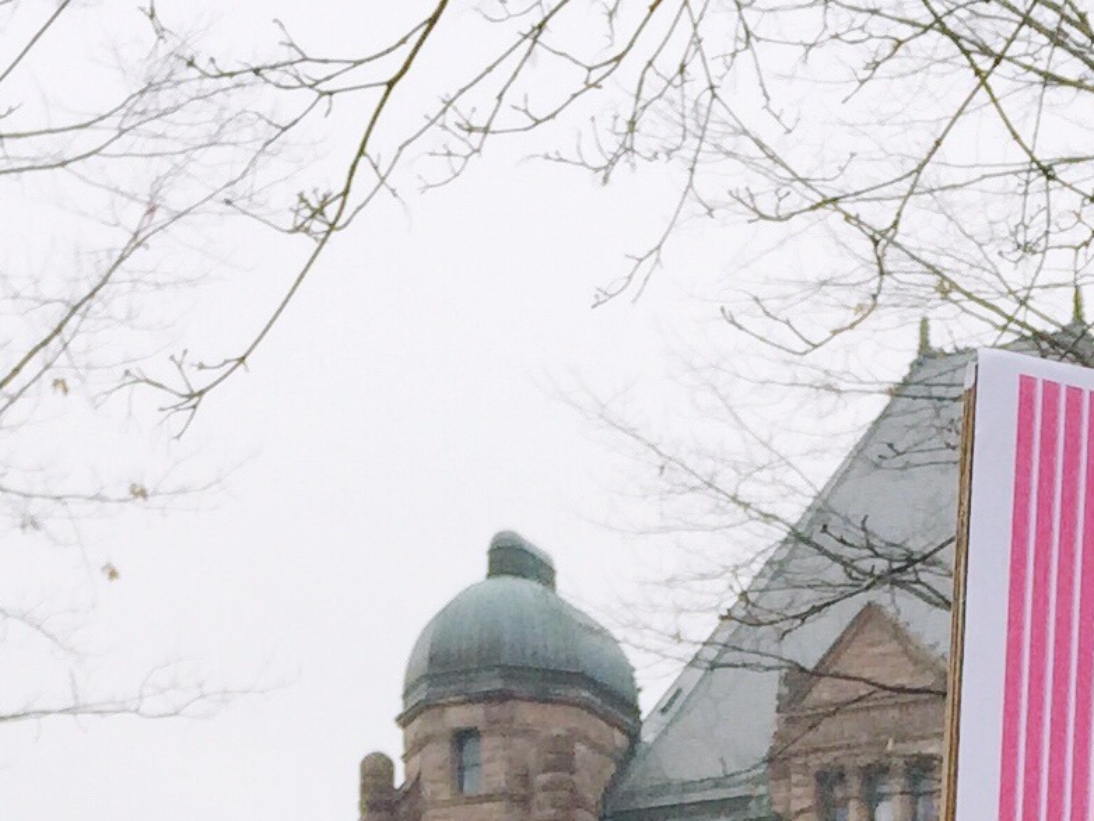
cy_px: 1527
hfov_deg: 16.3
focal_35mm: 121
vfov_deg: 11.3
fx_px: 3825
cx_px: 487
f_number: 2.2
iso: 32
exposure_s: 1/670
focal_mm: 4.15
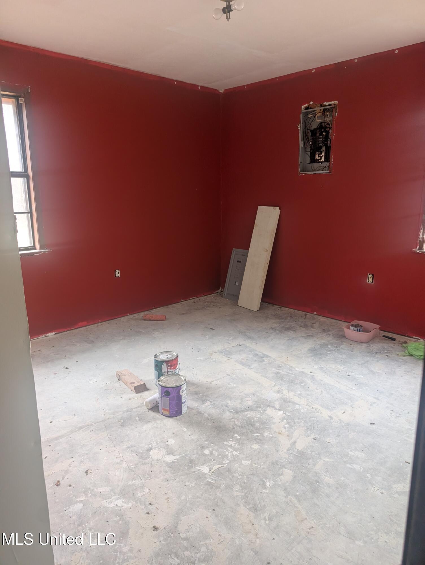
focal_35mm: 24
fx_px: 392
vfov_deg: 71.5
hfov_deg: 56.9
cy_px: 282
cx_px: 212
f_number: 1.68
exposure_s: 1/169
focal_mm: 6.9
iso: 667
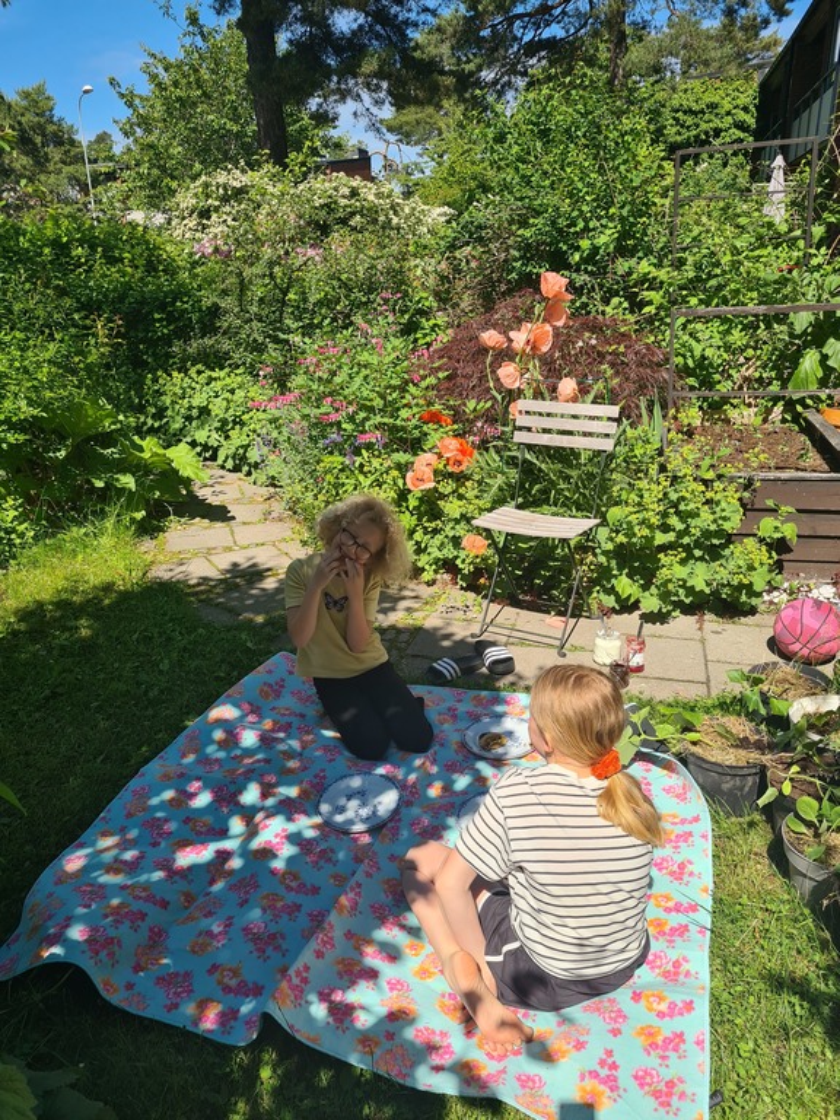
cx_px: 420
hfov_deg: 53.1
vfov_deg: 67.3
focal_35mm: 26
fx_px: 841
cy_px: 560
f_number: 1.8
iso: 50
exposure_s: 1/1752
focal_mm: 5.4
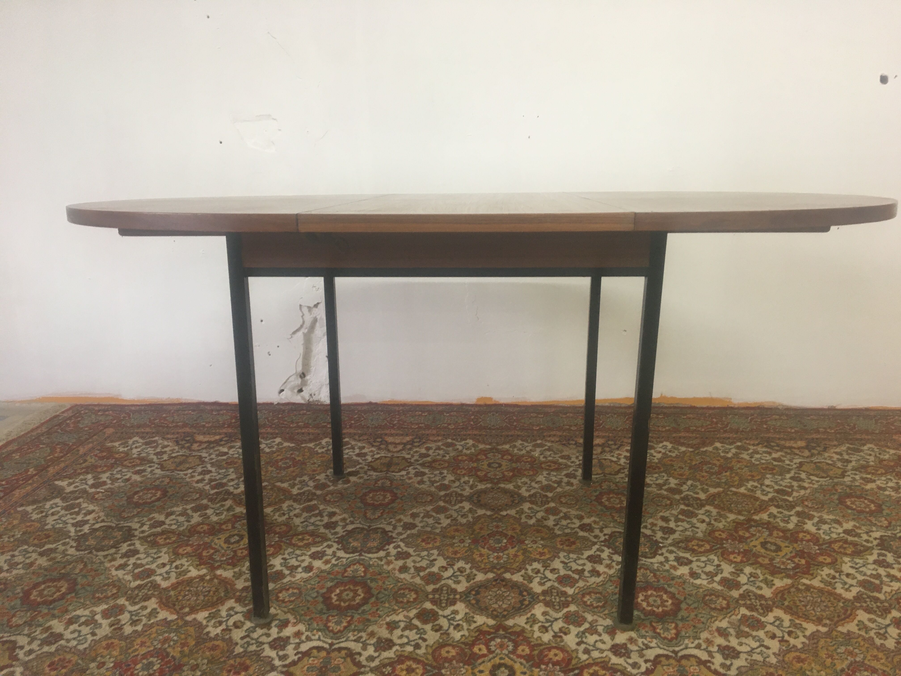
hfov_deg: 61.7
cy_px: 338
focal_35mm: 29
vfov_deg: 48.2
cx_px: 450
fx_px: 755
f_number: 2.2
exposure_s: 1/33
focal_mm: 4.15
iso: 125
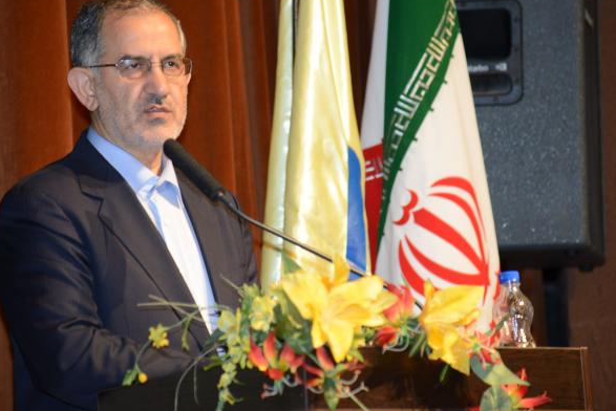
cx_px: 296
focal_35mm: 238
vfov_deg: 5.8
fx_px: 4074
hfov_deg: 8.6
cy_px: 180
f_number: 4.5
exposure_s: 1/60
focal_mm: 200
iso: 1000
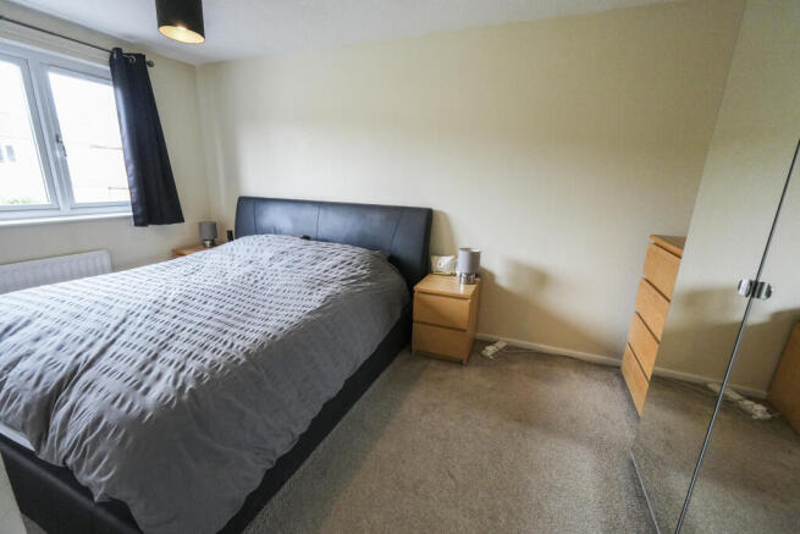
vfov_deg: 77.4
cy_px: 267
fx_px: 333
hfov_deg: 100.4
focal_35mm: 15
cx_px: 400
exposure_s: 1/160
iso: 2500
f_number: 4
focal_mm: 10
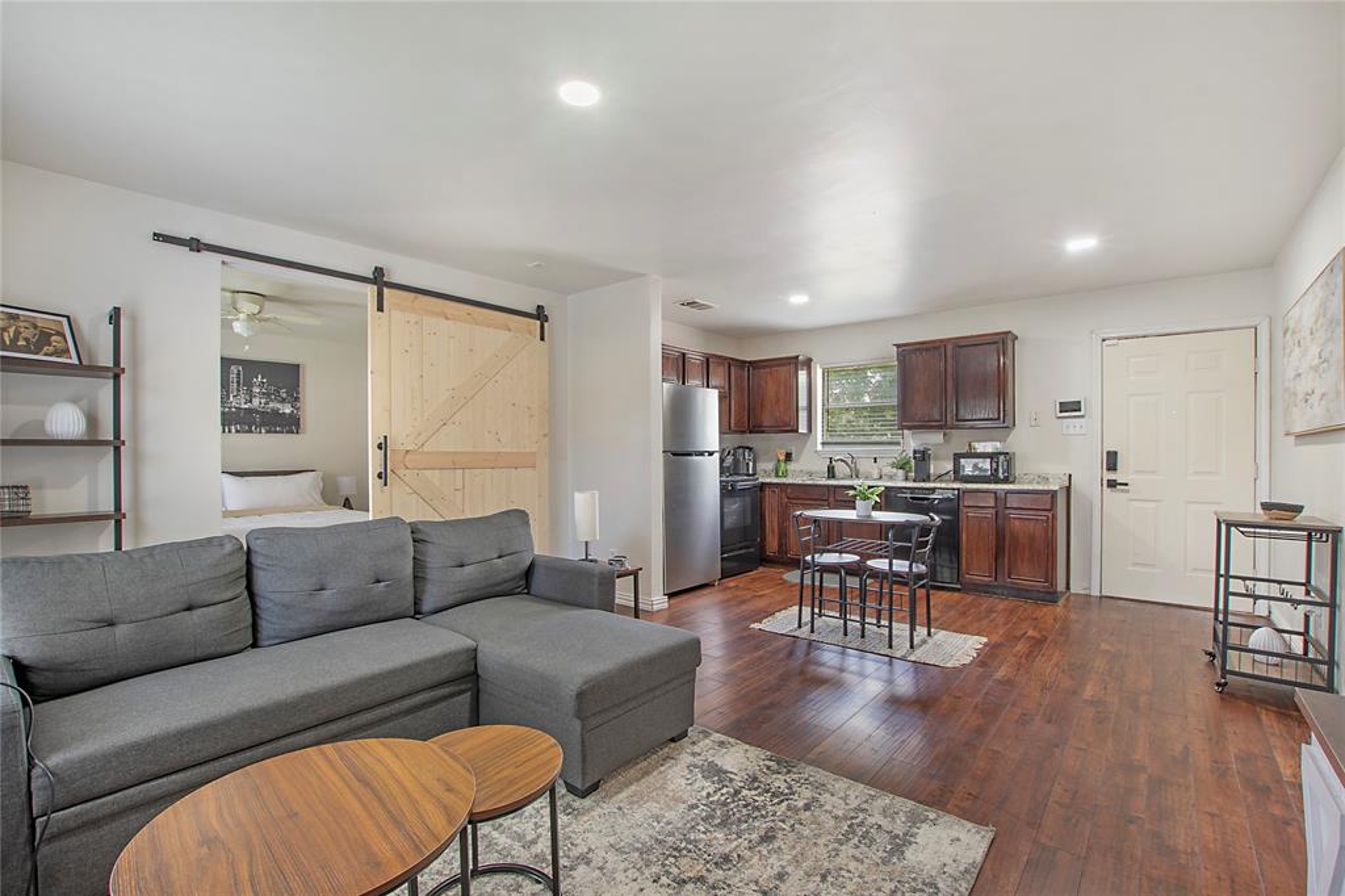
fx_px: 560
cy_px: 448
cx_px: 672
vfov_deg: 77.3
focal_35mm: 15
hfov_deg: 100.4
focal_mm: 10
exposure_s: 1/1.25
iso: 100
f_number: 8
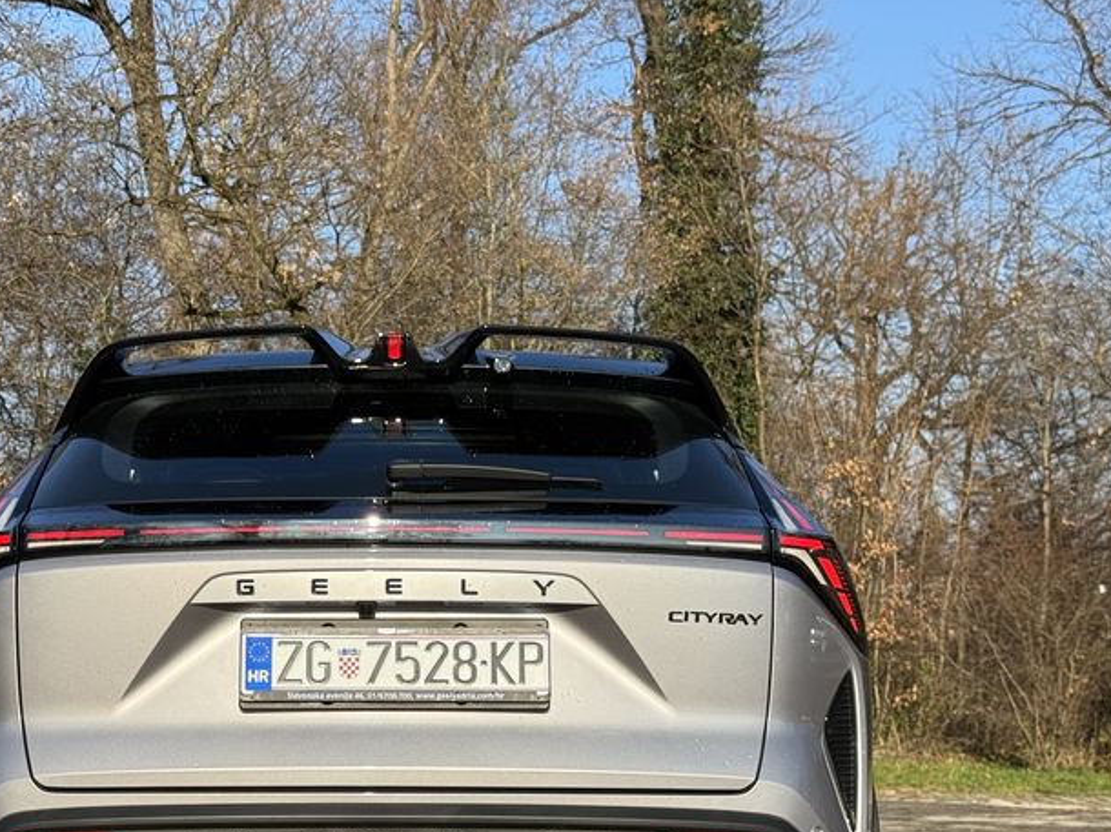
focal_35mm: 74
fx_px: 2374
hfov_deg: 26.2
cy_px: 638
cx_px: 370
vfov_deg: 19.7
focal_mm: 6.76
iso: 64
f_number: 1.78
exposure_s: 1/3610
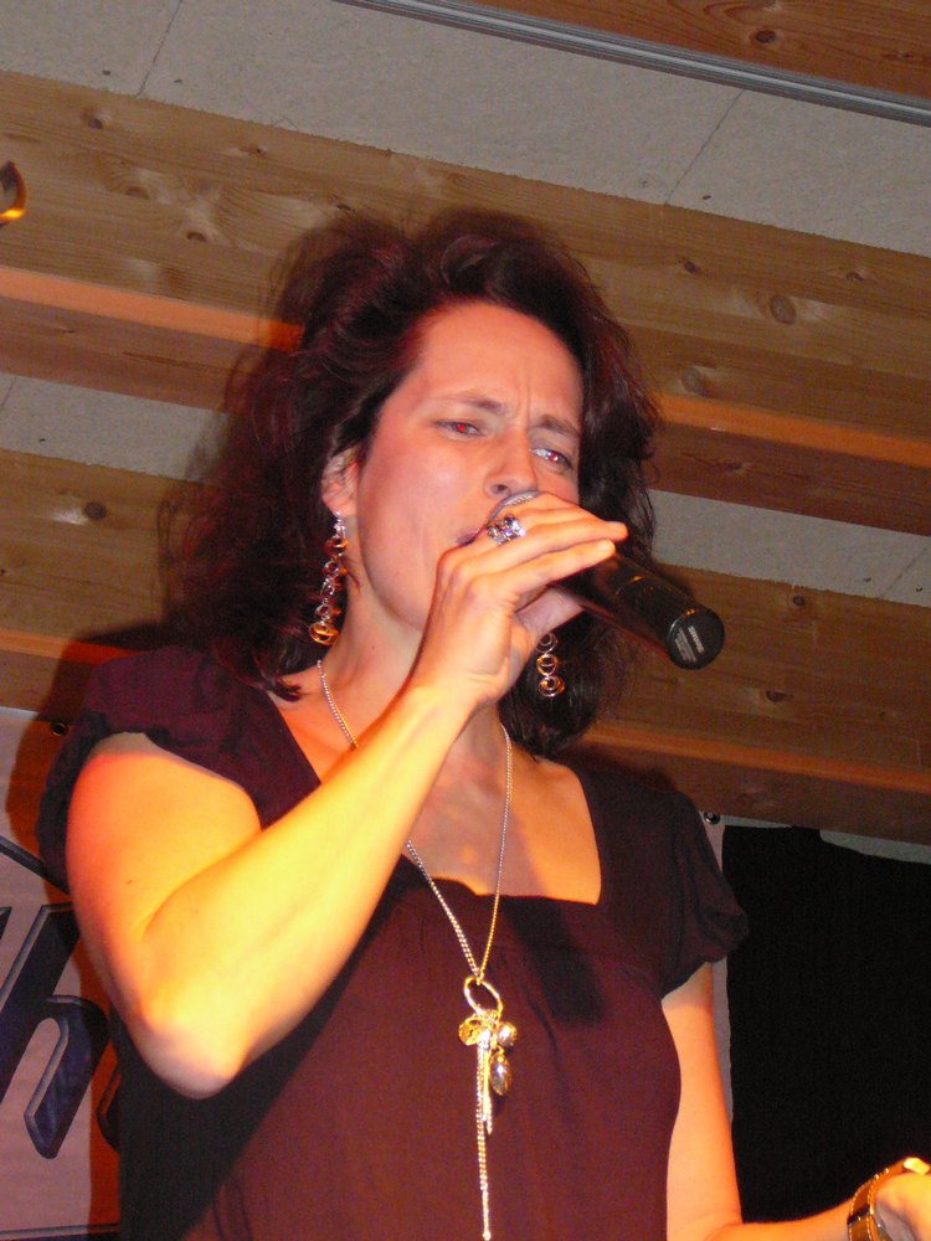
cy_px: 620
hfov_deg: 14.1
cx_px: 466
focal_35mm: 105
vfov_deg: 18.7
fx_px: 3765
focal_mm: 15.6
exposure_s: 1/30
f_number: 3.9
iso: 400
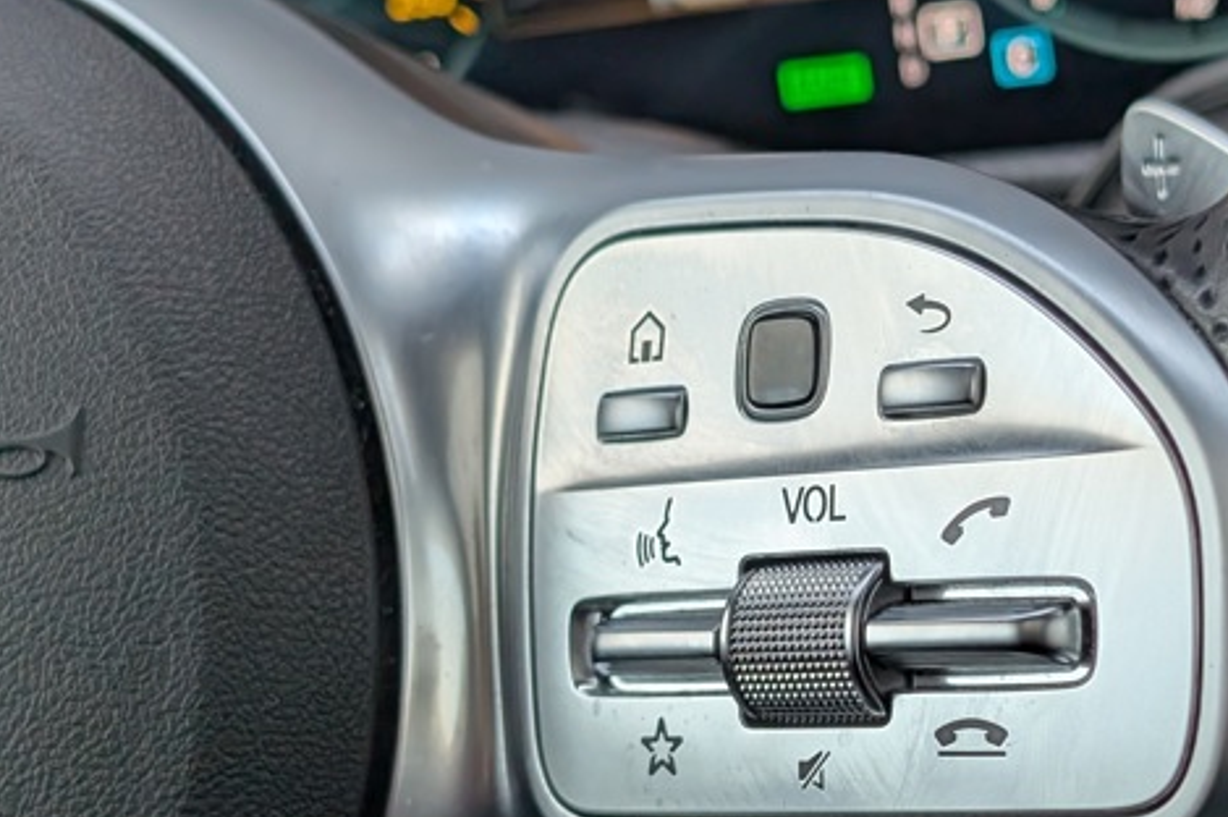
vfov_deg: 15.7
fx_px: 2965
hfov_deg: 23.2
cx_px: 914
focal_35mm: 87
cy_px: 511
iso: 185
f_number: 1.68
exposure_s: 1/139
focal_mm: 6.9
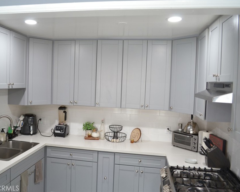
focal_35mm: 31
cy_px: 94
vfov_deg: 47.1
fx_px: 220
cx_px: 94
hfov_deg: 56.7
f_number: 3.5
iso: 400
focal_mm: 18
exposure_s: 1/25
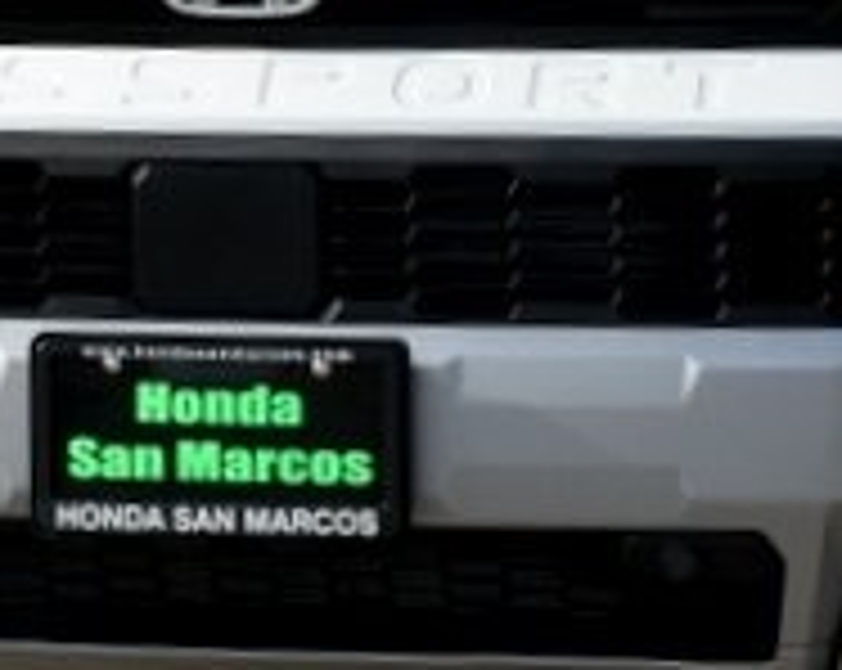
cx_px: 536
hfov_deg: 8.7
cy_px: 20
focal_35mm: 222
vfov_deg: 6.9
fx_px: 5524
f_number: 10
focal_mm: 46
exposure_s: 1/400
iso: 200
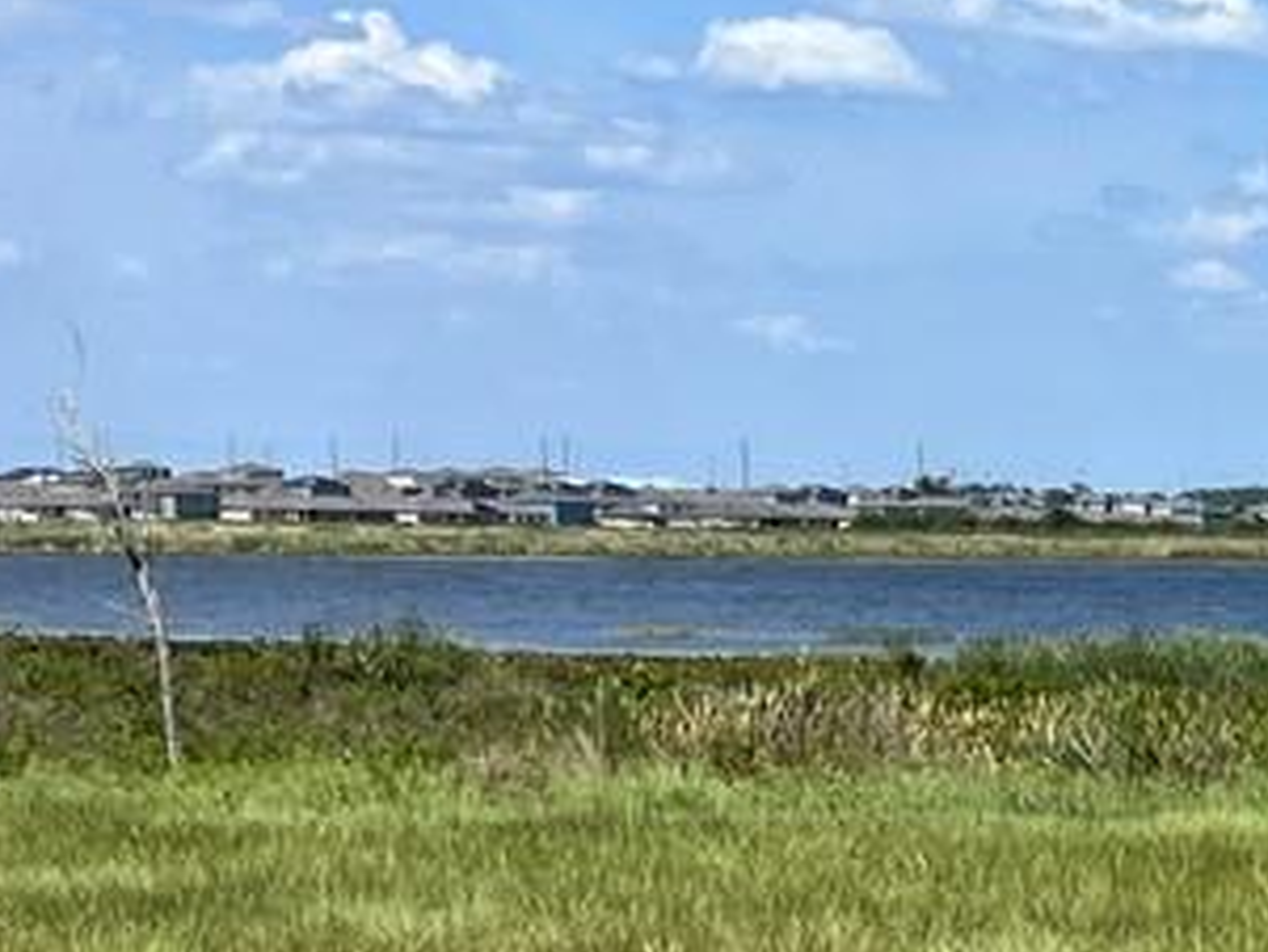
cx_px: 3113
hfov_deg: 11.6
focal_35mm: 138
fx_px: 5057
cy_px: 1196
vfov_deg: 10.5
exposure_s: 1/4149
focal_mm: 5.1
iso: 50
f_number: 1.6
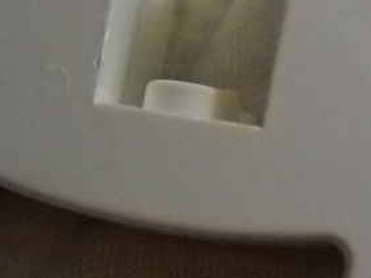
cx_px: 455
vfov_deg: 12.2
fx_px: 1286
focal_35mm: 120
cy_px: 24
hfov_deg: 15.8
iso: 800
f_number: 3.1
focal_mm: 6.72
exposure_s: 1/129
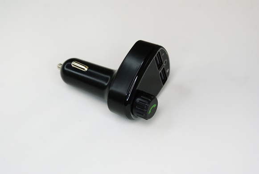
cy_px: 87
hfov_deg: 24.6
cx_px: 130
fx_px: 594
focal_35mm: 82
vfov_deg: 16.6
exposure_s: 1/160
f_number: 5.6
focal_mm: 55
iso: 1600
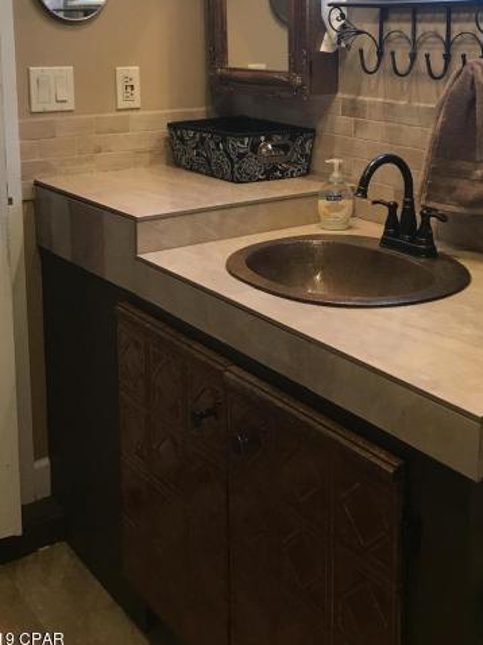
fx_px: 838
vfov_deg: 40.9
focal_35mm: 45
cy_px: 159
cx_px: 345
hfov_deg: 31.7
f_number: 1.8
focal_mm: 3.99
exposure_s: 1/24
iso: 32
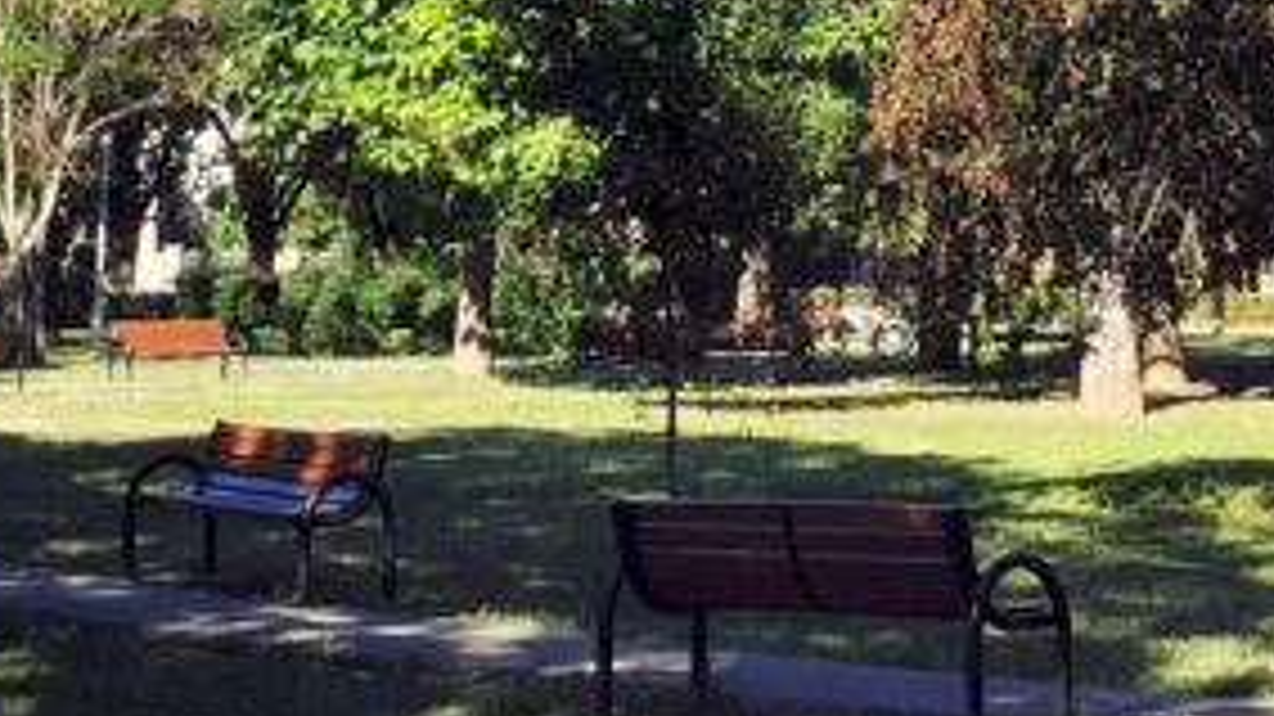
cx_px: 797
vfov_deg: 9.7
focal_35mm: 124
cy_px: -59
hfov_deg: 17.3
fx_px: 4188
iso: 50
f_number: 1.6
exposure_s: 1/1536
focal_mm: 5.56
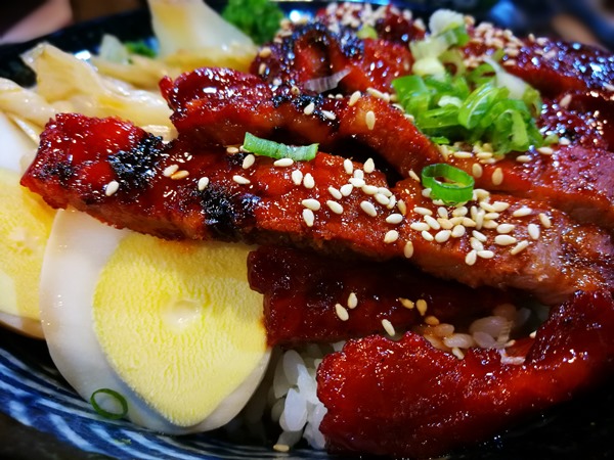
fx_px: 479
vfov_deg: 51.4
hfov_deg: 65.3
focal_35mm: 27
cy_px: 230
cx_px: 307
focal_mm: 4.5
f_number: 4
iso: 500
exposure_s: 1/20
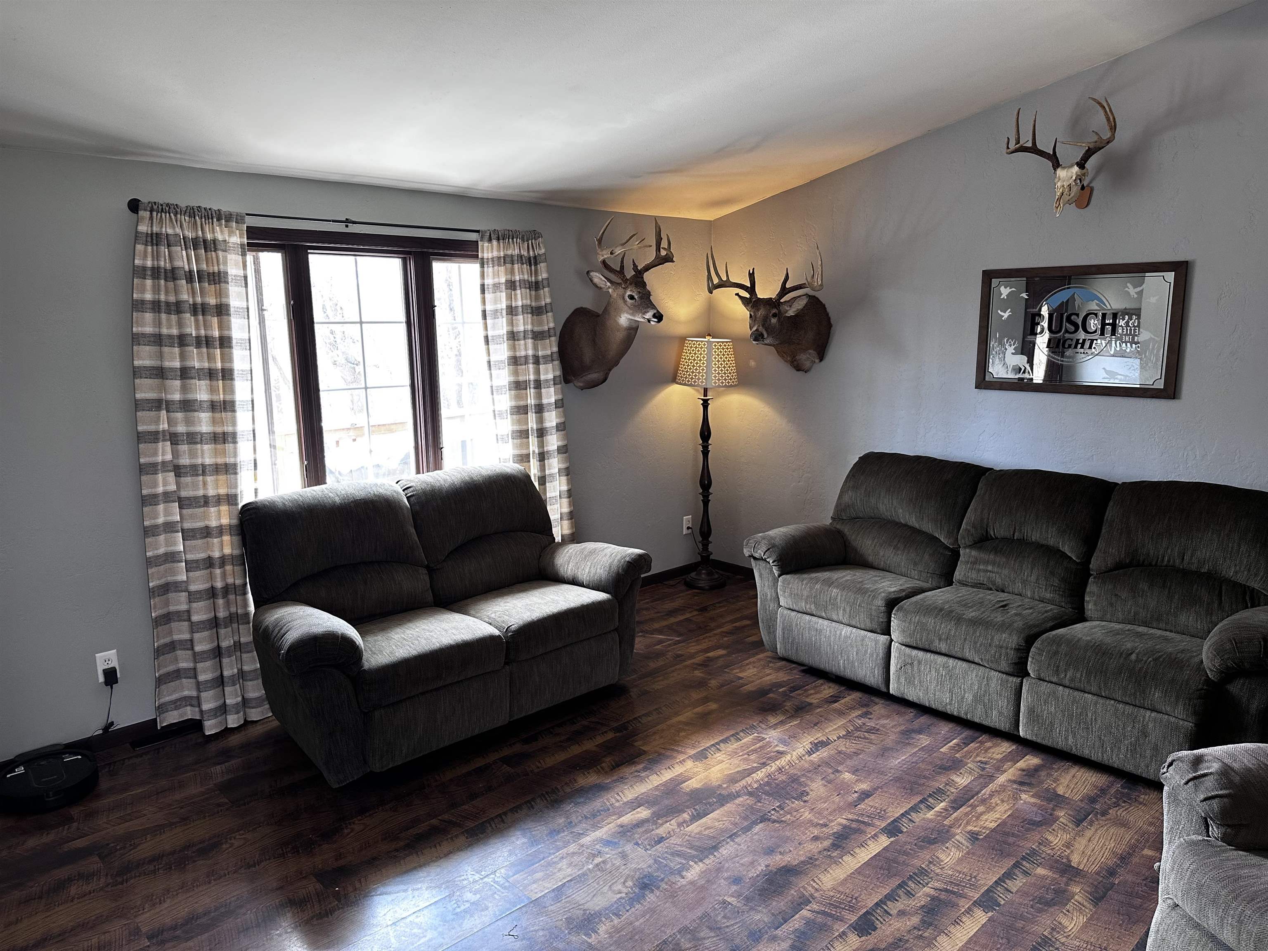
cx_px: 634
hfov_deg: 71.6
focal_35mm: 24
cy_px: 476
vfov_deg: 56.8
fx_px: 879
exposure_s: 1/60
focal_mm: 6.86
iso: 125
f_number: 1.78
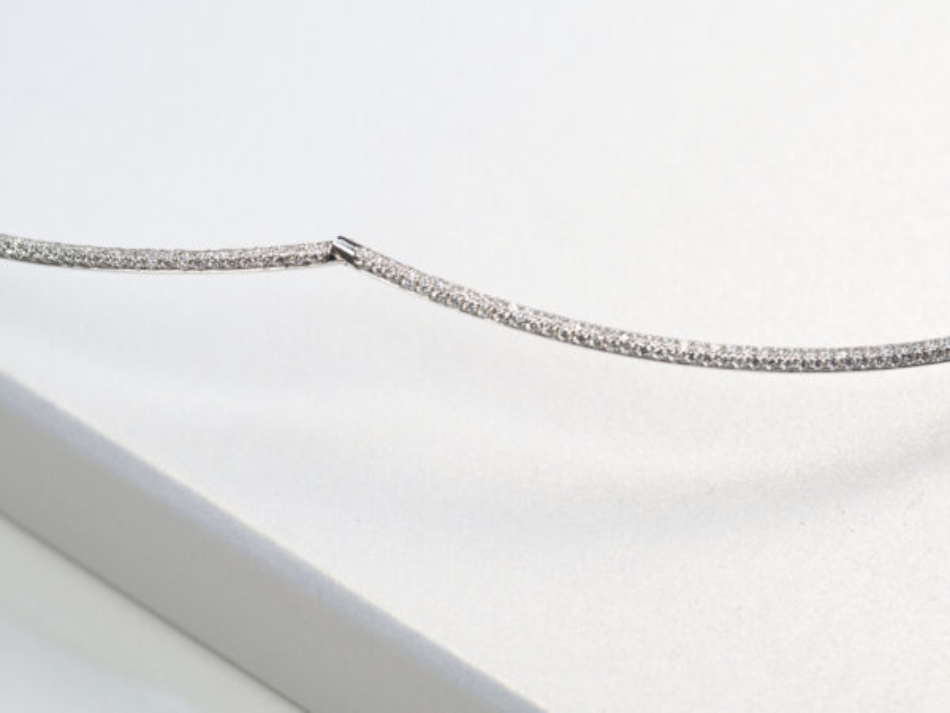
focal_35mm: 120
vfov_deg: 12.3
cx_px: 475
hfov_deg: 16.4
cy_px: 356
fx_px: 3293
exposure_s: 1/320
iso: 500
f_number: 5
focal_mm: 60
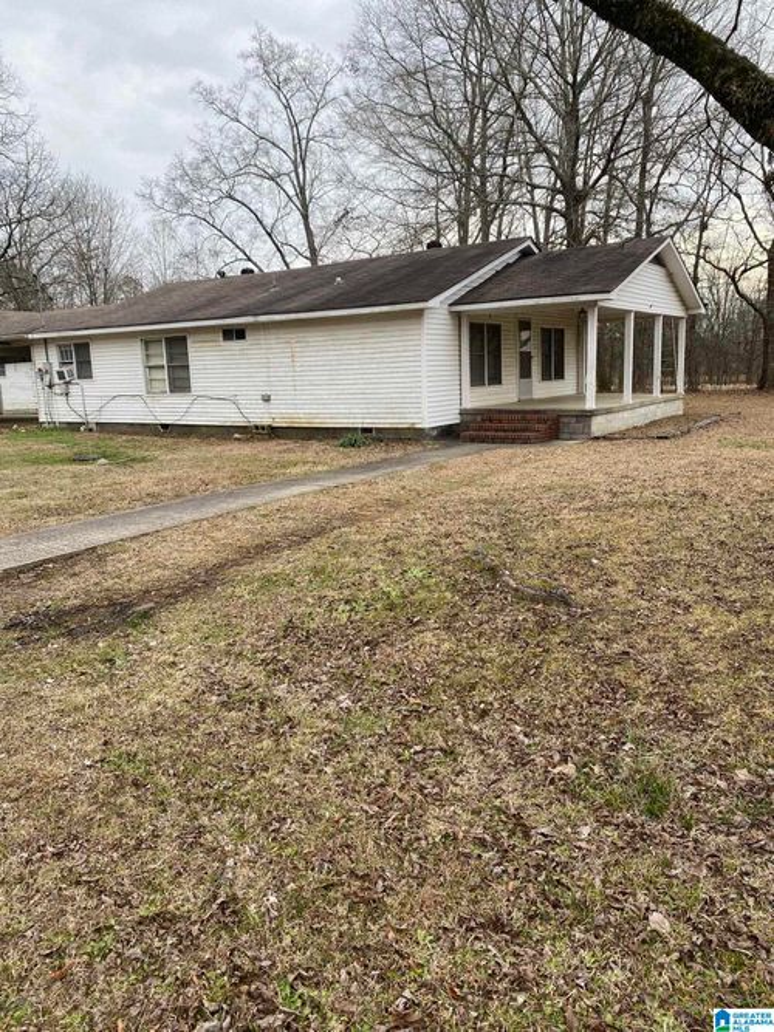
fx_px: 775
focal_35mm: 26
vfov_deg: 67.3
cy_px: 516
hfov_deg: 53.0
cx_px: 387
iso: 32
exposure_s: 1/644
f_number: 1.8
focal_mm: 4.25
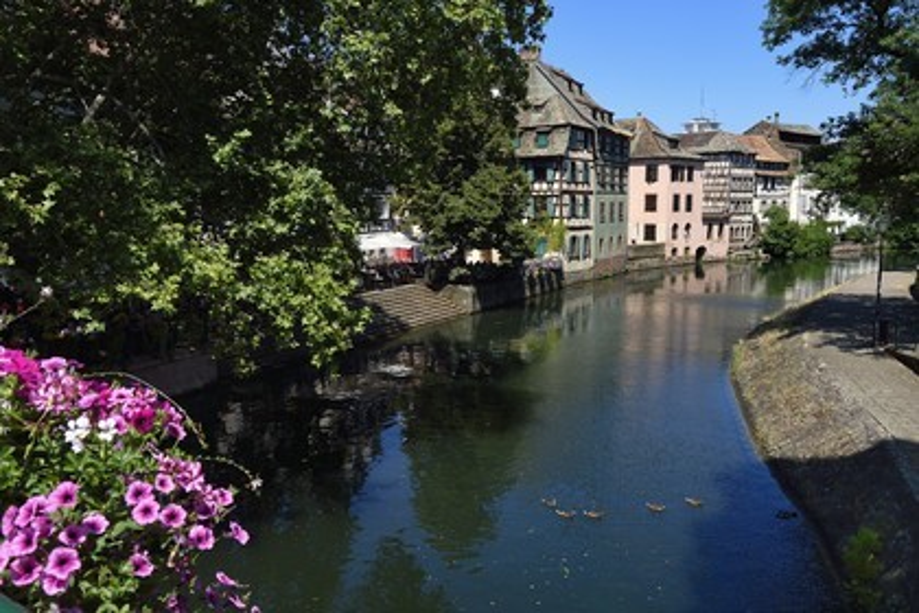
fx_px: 817
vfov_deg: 41.1
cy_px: 306
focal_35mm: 32
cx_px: 460
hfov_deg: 58.7
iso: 200
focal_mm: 32
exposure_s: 1/160
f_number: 14
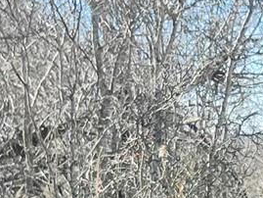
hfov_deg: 9.9
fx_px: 1505
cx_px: 307
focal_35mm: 198
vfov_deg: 7.3
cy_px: 382
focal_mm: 5.7
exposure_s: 1/1901
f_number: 1.5
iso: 50
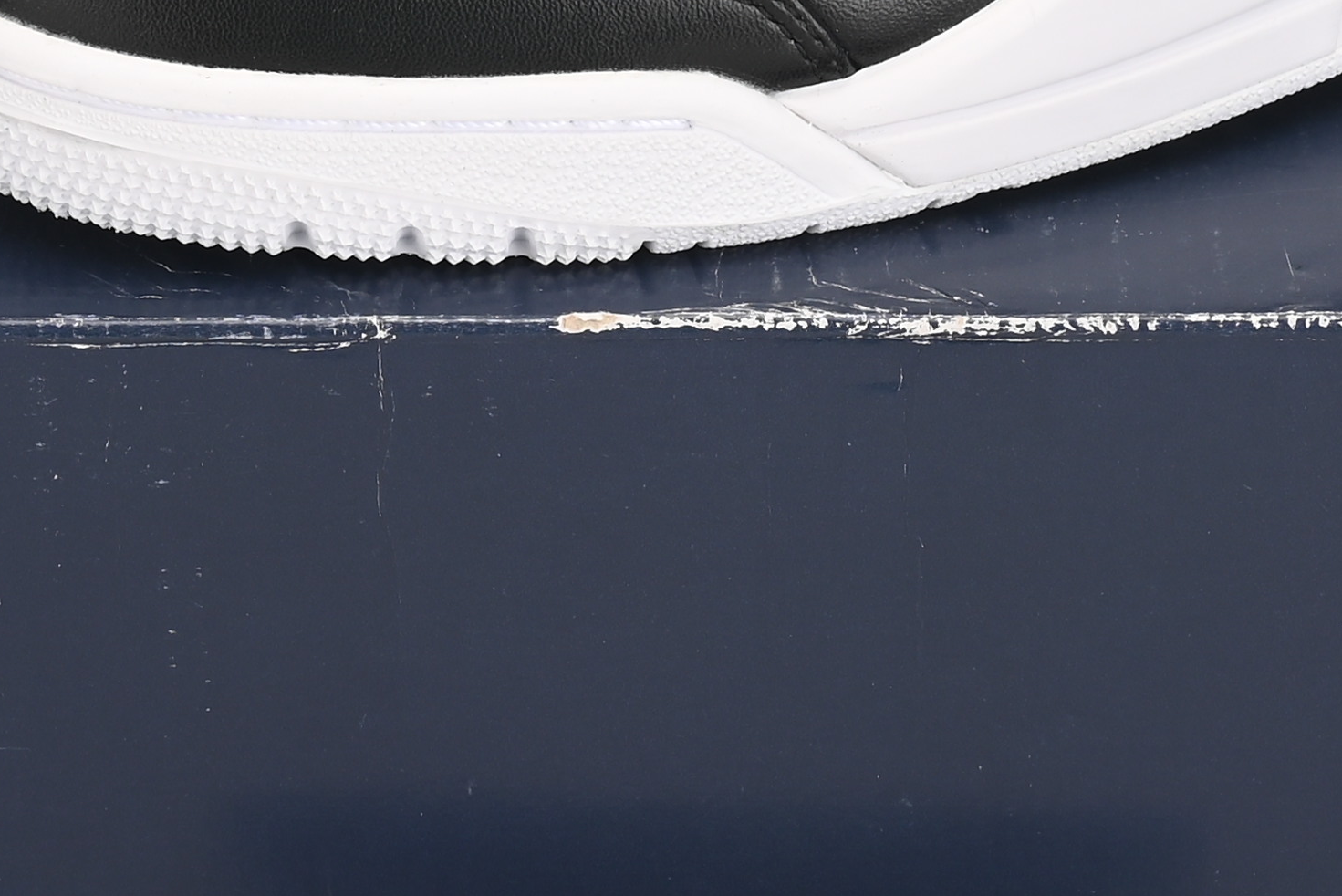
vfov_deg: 7.4
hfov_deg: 11.2
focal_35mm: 184
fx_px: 6861
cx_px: 703
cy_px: -81
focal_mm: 45
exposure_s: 1/200
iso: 100
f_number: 11
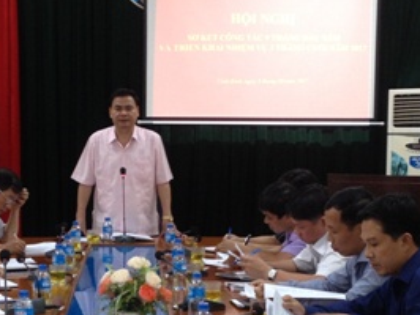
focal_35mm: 103
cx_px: 169
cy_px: 252
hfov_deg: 19.0
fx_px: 1251
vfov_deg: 14.3
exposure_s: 1/20
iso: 80
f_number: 2.4
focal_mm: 4.28
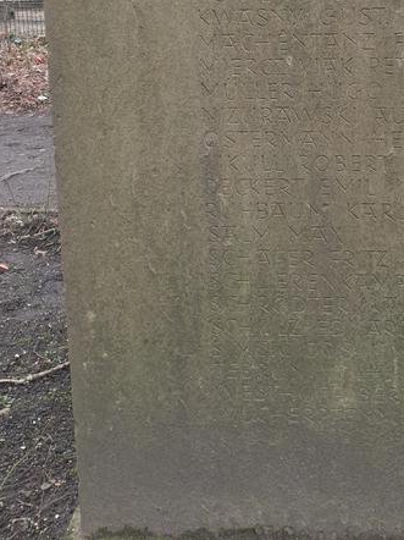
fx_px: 826
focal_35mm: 53
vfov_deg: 34.0
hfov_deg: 27.1
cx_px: 309
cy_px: 40
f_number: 2.4
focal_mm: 4.3
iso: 50
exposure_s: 1/50
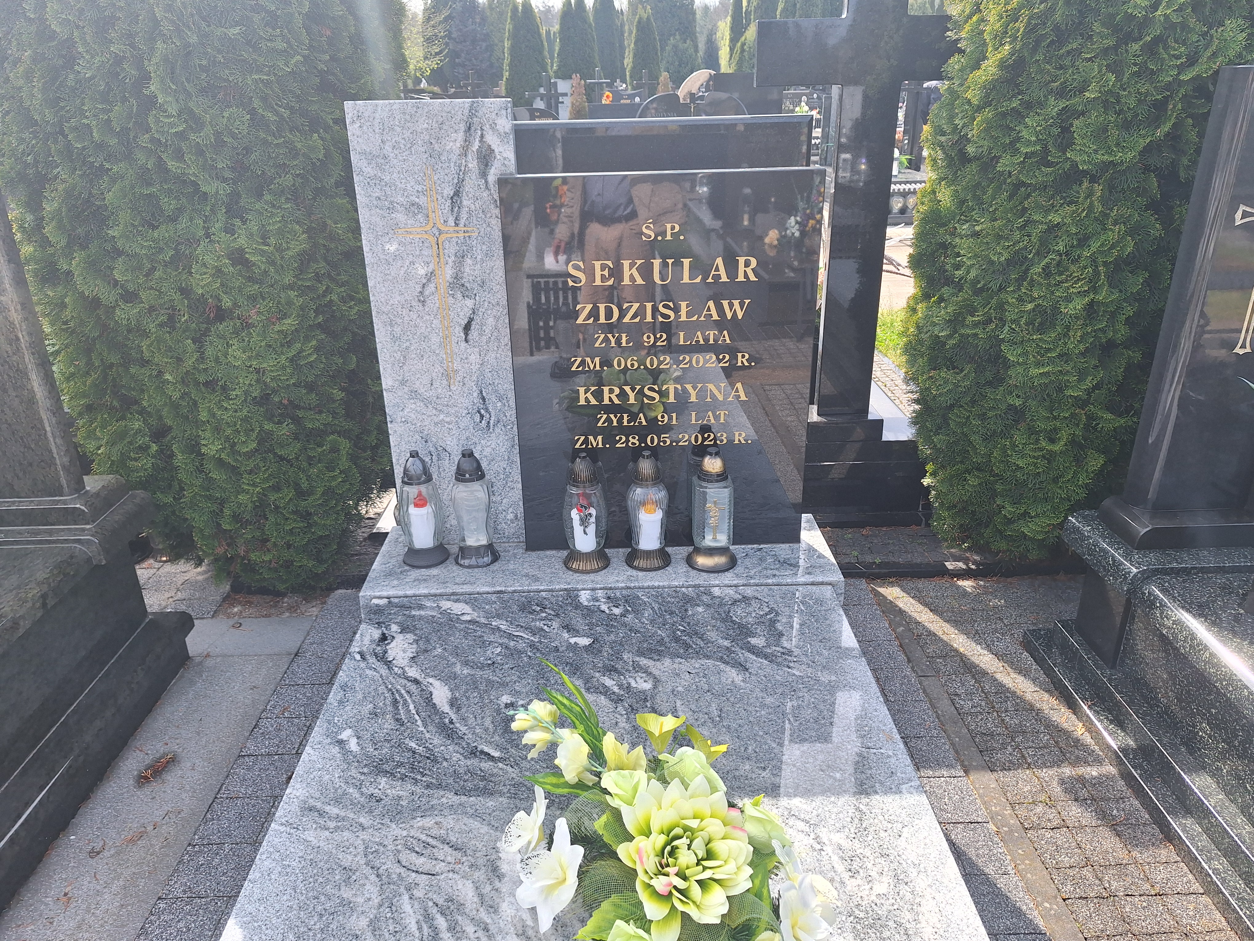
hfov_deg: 73.9
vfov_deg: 58.9
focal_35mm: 23
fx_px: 833
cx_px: 627
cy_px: 470
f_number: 1.8
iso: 40
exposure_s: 1/879
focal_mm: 5.54
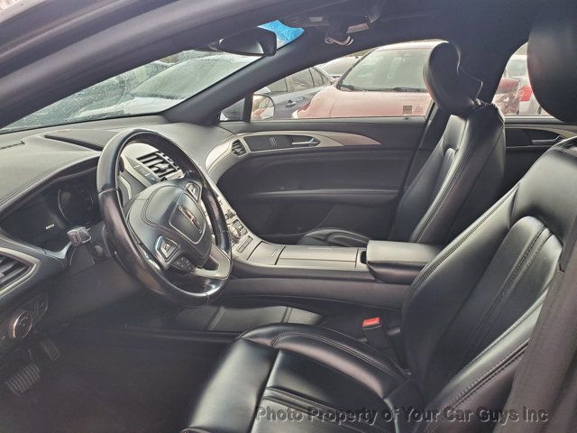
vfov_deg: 53.1
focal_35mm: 26
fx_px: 433
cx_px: 288
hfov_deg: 67.3
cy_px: 216
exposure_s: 1/42
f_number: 2.4
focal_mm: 4.3
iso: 200
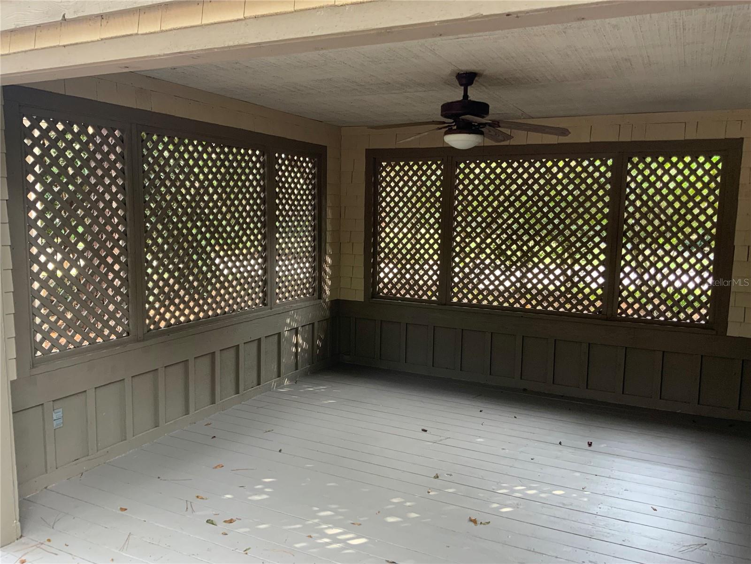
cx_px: 376
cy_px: 282
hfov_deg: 61.7
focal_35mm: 29
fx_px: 629
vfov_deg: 48.2
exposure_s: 1/75
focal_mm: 3
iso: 64
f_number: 1.8
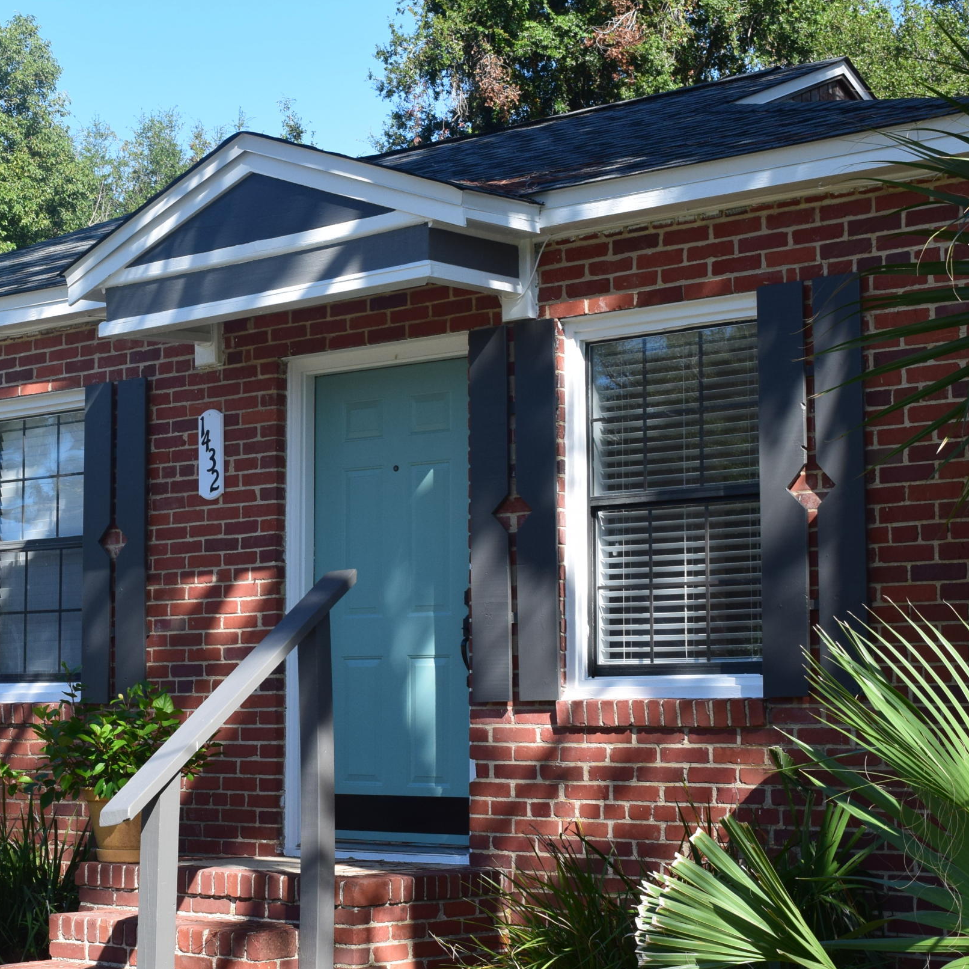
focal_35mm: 69
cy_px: 548
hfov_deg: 24.8
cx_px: 260
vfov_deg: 25.1
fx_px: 2179
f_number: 10
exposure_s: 1/320
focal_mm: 29
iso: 400
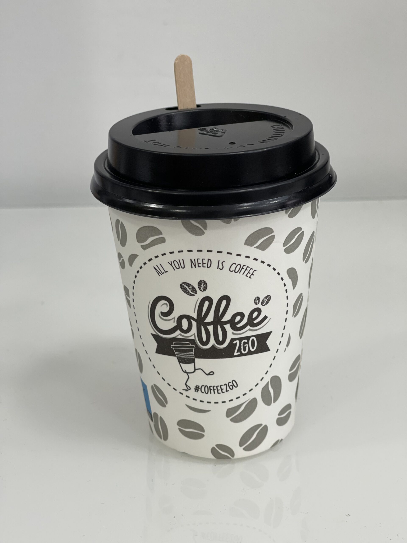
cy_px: 272
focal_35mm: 64
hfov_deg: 22.9
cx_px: 204
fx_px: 1003
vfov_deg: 30.3
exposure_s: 1/100
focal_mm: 7.5
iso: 125
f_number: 2.2
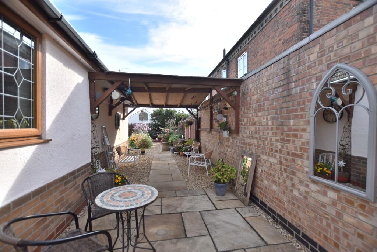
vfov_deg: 77.3
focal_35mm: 15
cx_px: 188
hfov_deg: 100.4
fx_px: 157
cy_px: 126
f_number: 3.5
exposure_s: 1/800
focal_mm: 10
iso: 100
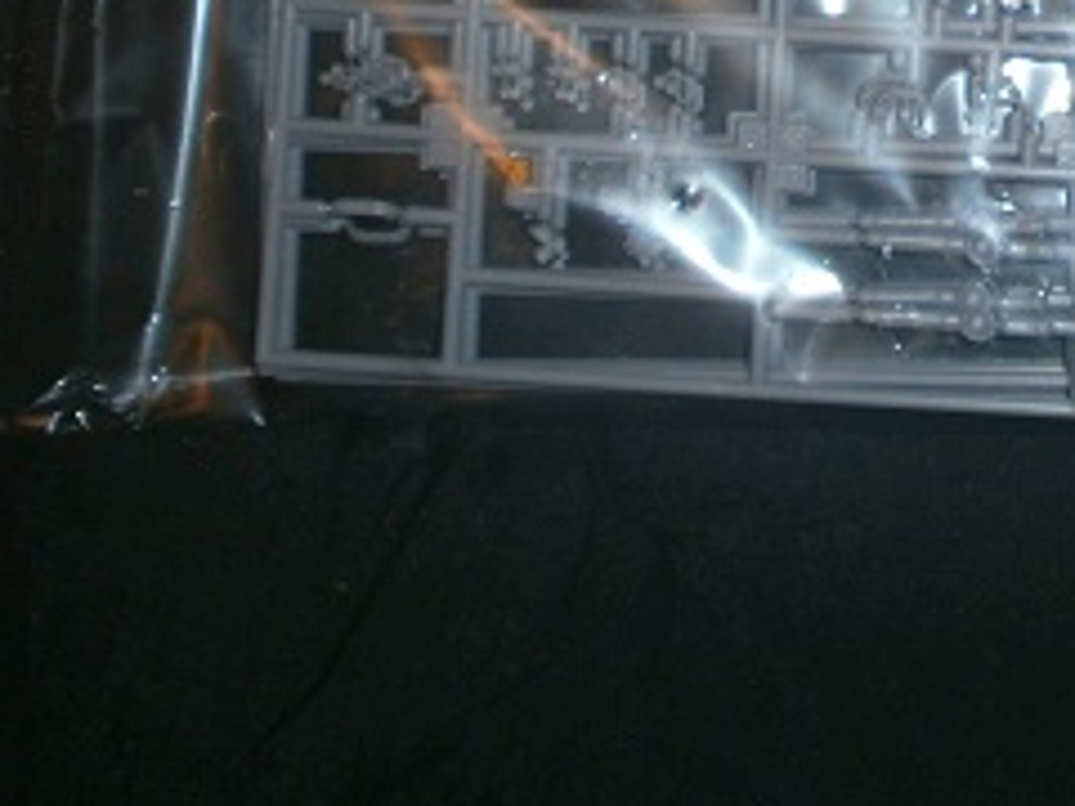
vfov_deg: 17.5
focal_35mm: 80
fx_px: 2484
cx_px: 1017
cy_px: -170
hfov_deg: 23.6
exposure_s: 1/30
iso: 125
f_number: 3.1
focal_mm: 5.8
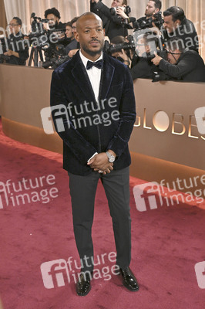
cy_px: 154
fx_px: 359
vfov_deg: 46.4
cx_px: 102
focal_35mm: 42
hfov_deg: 31.8
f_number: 5.6
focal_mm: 42
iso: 2500
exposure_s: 1/320
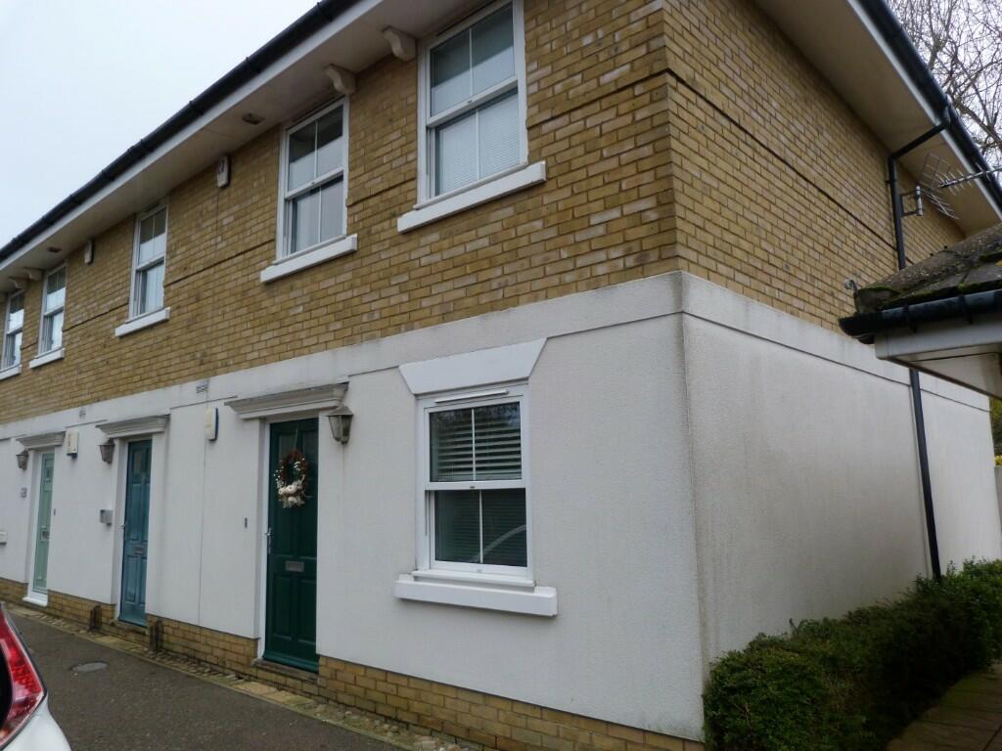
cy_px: 376
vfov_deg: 54.9
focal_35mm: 25
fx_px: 724
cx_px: 501
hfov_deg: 69.4
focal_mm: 4.5
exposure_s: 1/125
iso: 80
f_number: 2.8
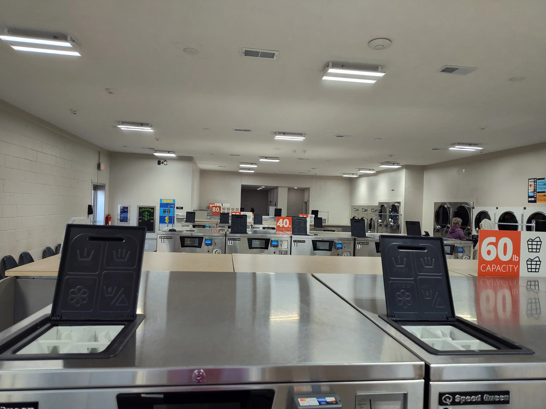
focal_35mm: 23
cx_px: 273
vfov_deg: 58.9
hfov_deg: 73.9
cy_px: 204
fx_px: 363
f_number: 1.8
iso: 166
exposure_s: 1/200
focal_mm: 5.56
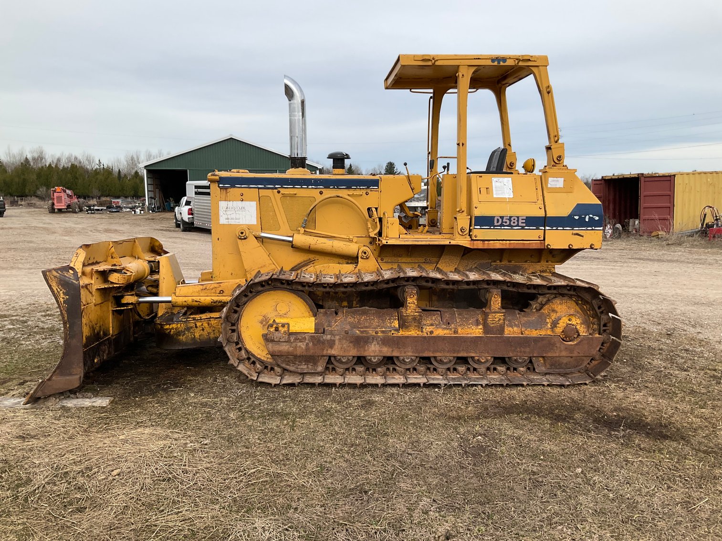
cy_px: 270
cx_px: 361
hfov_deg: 61.7
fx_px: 605
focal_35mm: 29
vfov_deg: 48.2
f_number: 1.8
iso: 25
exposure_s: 1/962
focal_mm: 3
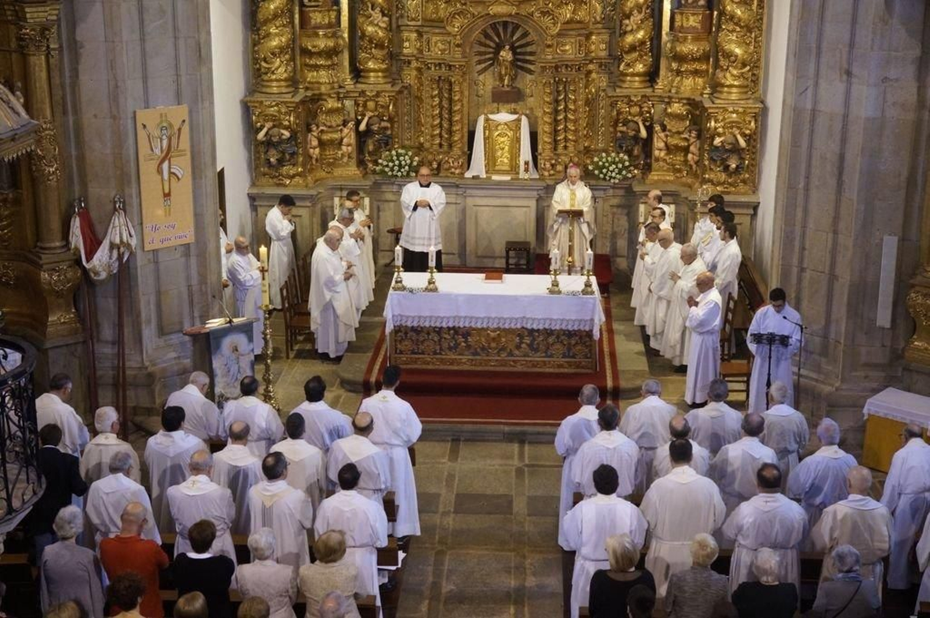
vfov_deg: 25.7
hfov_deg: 37.9
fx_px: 1355
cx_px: 465
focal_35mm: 52
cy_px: 309
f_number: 5.6
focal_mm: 35
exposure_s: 1/30
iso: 1600
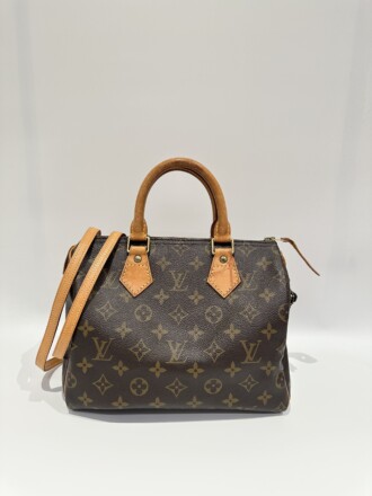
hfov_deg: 56.8
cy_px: 248
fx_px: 344
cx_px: 186
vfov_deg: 71.6
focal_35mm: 24
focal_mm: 6.86
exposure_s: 1/50
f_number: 1.78
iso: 125
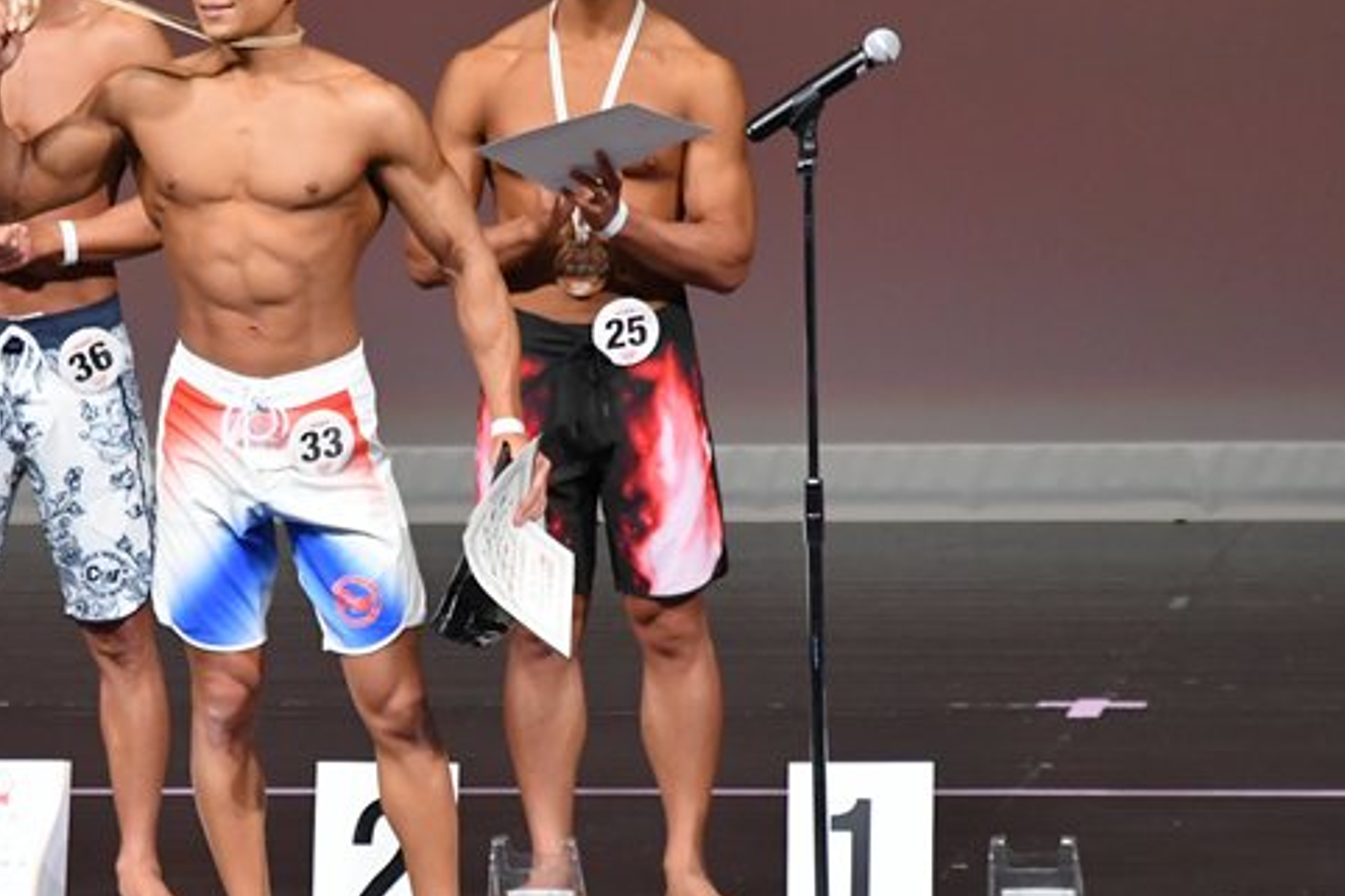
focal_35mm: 507
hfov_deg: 4.1
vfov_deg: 2.7
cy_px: 511
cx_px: 308
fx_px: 18935
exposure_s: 1/400
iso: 4000
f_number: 5.6
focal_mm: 210
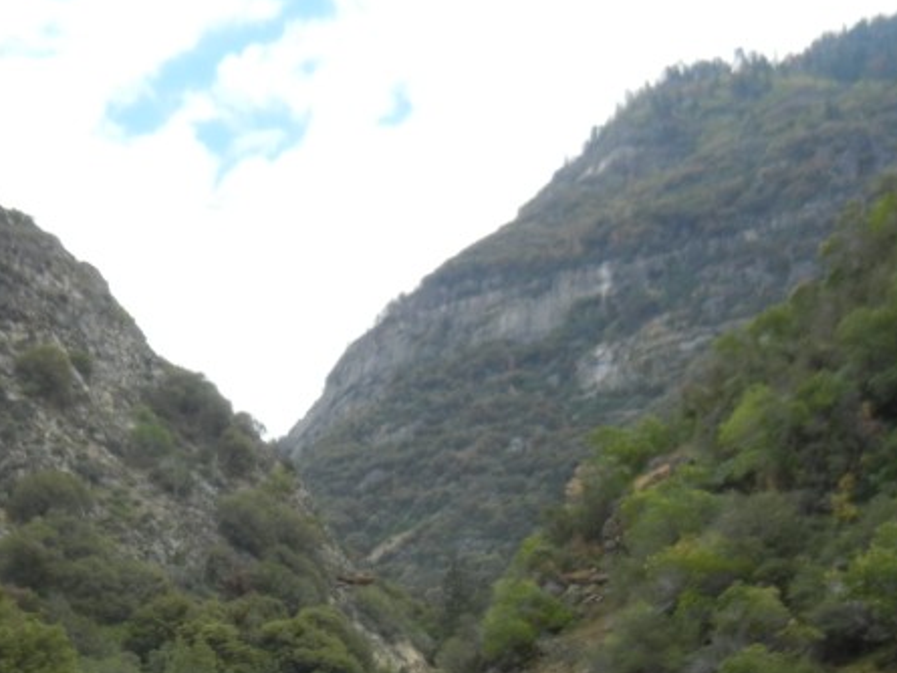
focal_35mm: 69
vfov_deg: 21.0
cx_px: 153
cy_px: 554
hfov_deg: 27.5
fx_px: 1788
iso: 160
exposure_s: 1/828
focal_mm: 5.4
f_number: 3.5
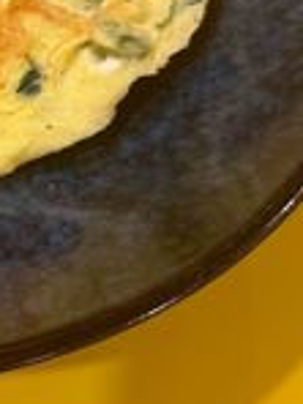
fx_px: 805
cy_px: 63
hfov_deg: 19.3
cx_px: -112
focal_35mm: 69
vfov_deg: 27.4
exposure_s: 1/50
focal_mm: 6.86
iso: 200
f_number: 1.78
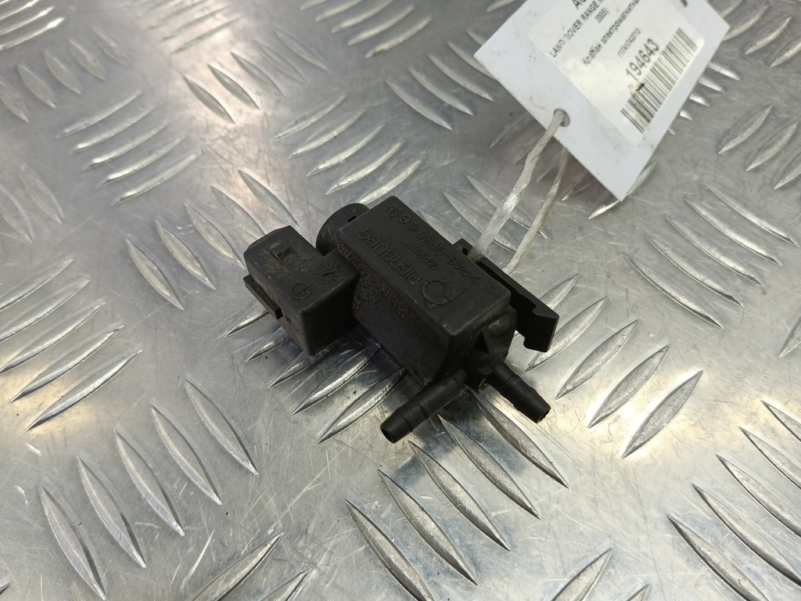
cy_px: 300
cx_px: 400
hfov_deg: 73.9
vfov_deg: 58.9
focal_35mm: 23
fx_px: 532
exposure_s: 1/50
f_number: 1.6
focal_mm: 4.11
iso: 118
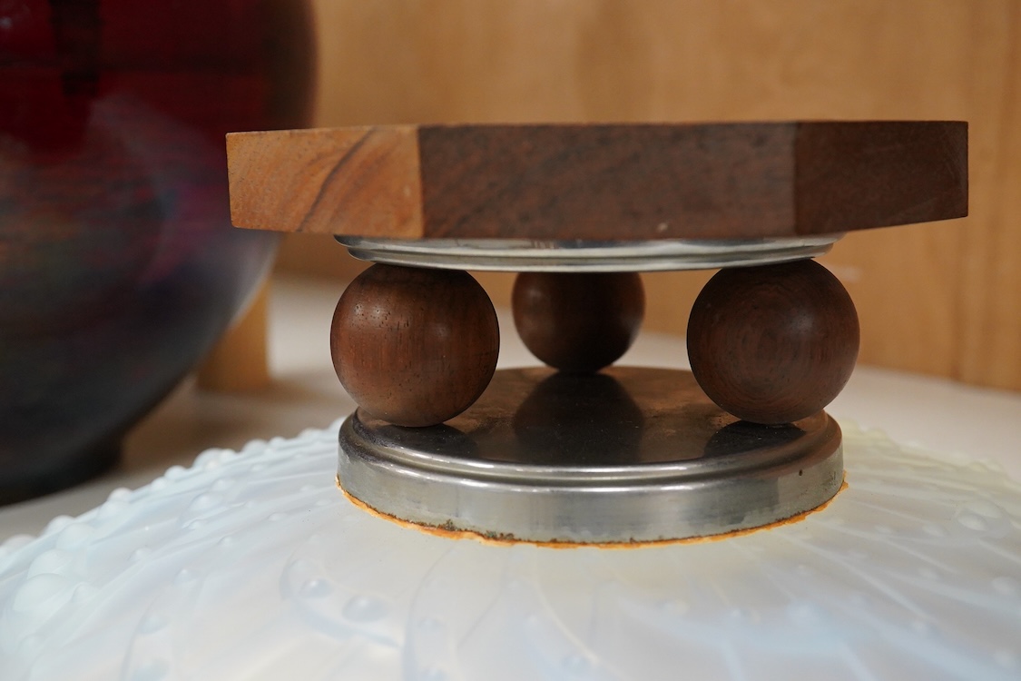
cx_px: 510
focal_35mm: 45
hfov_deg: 43.6
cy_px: 340
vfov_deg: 29.9
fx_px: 1276
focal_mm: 30
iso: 3200
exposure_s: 1/200
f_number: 9
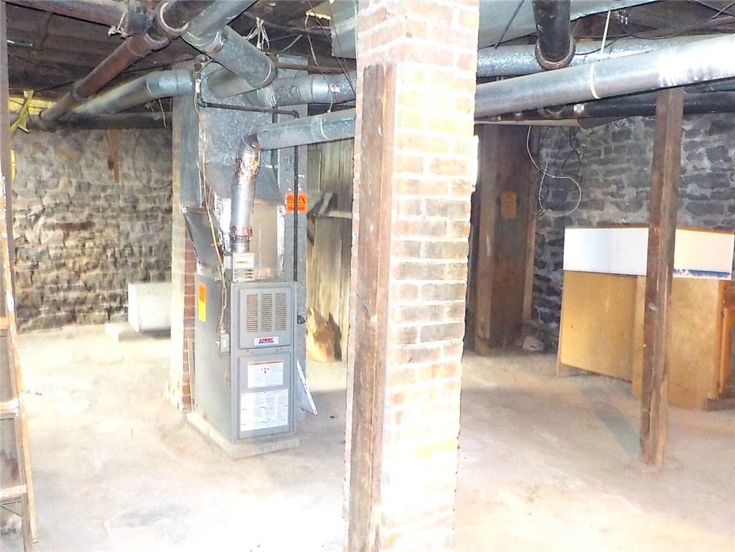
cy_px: 276
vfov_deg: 46.8
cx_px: 368
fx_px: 637
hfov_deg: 60.0
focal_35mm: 30
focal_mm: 4.1
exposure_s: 1/6
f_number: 3.3
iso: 800
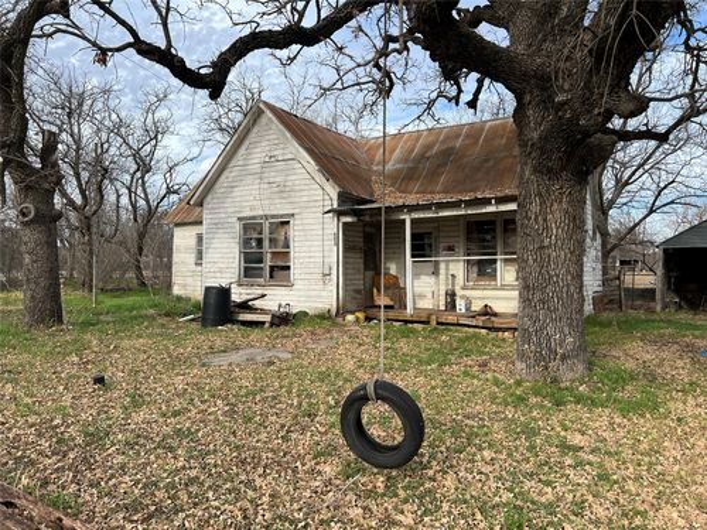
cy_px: 265
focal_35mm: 26
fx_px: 531
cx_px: 354
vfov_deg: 53.1
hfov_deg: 67.3
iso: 50
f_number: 1.5
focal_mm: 5.7
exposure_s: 1/1669
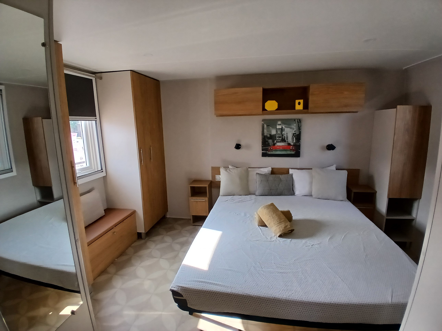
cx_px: 221
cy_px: 166
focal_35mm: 17
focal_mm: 1.4
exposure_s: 1/100
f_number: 2.2
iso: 100
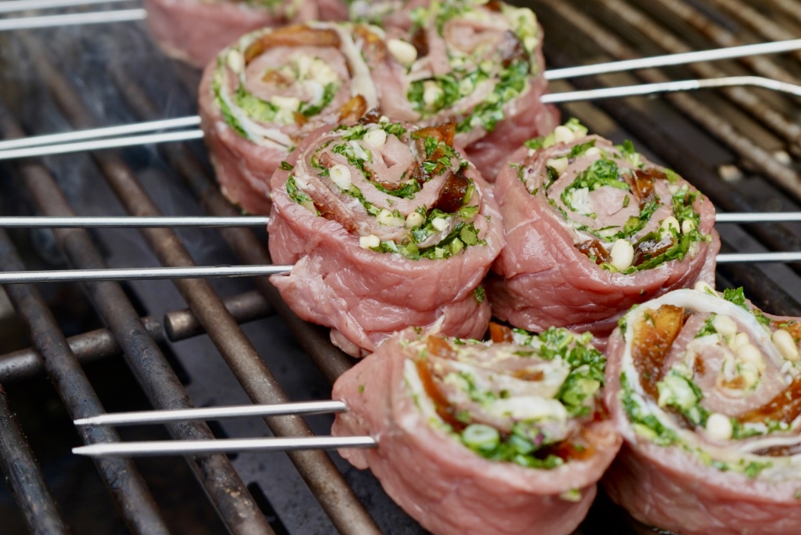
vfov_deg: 21.6
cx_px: 400
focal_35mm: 63
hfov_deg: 31.9
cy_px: 291
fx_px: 1403
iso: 500
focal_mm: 41
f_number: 5
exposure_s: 1/400
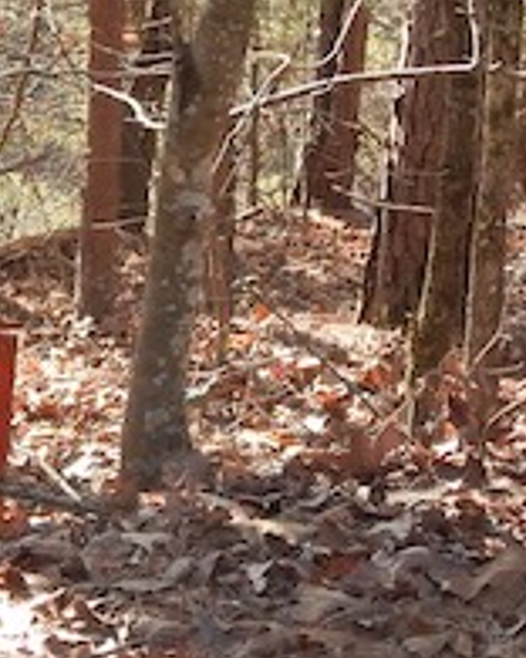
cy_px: 412
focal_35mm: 173
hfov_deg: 8.9
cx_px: 216
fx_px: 3366
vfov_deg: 11.1
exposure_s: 1/100
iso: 125
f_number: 3.8
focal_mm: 9.7
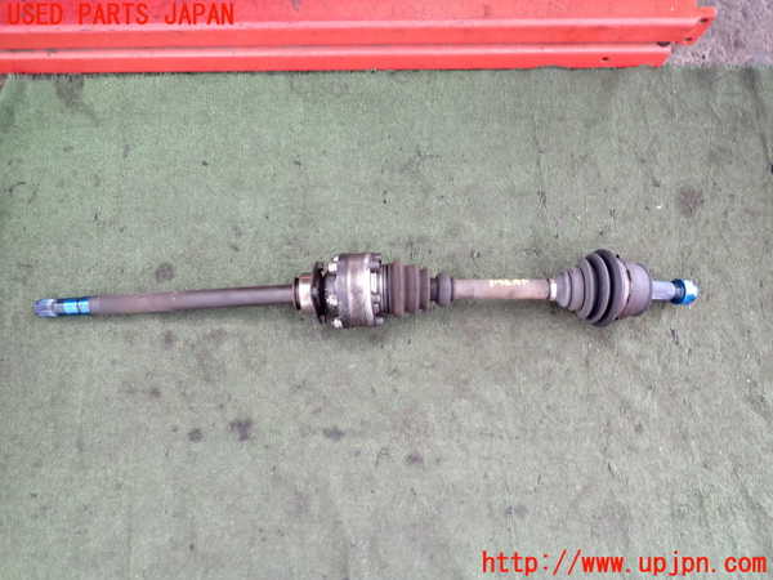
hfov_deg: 69.4
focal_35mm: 25
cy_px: 290
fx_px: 558
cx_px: 386
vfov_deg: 54.9
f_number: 2
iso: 500
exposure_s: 1/30
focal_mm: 4.5
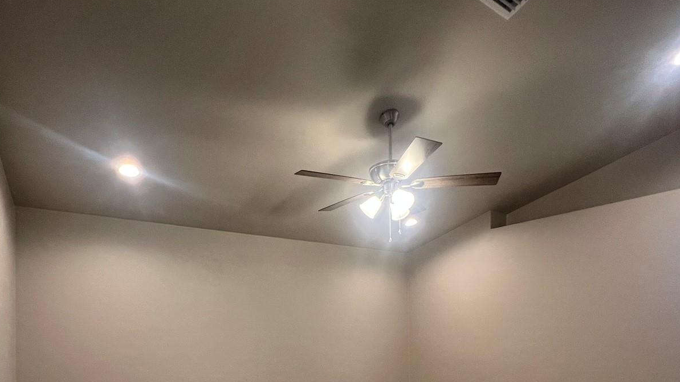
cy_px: 315
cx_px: 302
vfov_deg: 53.7
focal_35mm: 19
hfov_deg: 89.2
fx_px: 343
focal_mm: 1.57
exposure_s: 1/60
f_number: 1.8
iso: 160
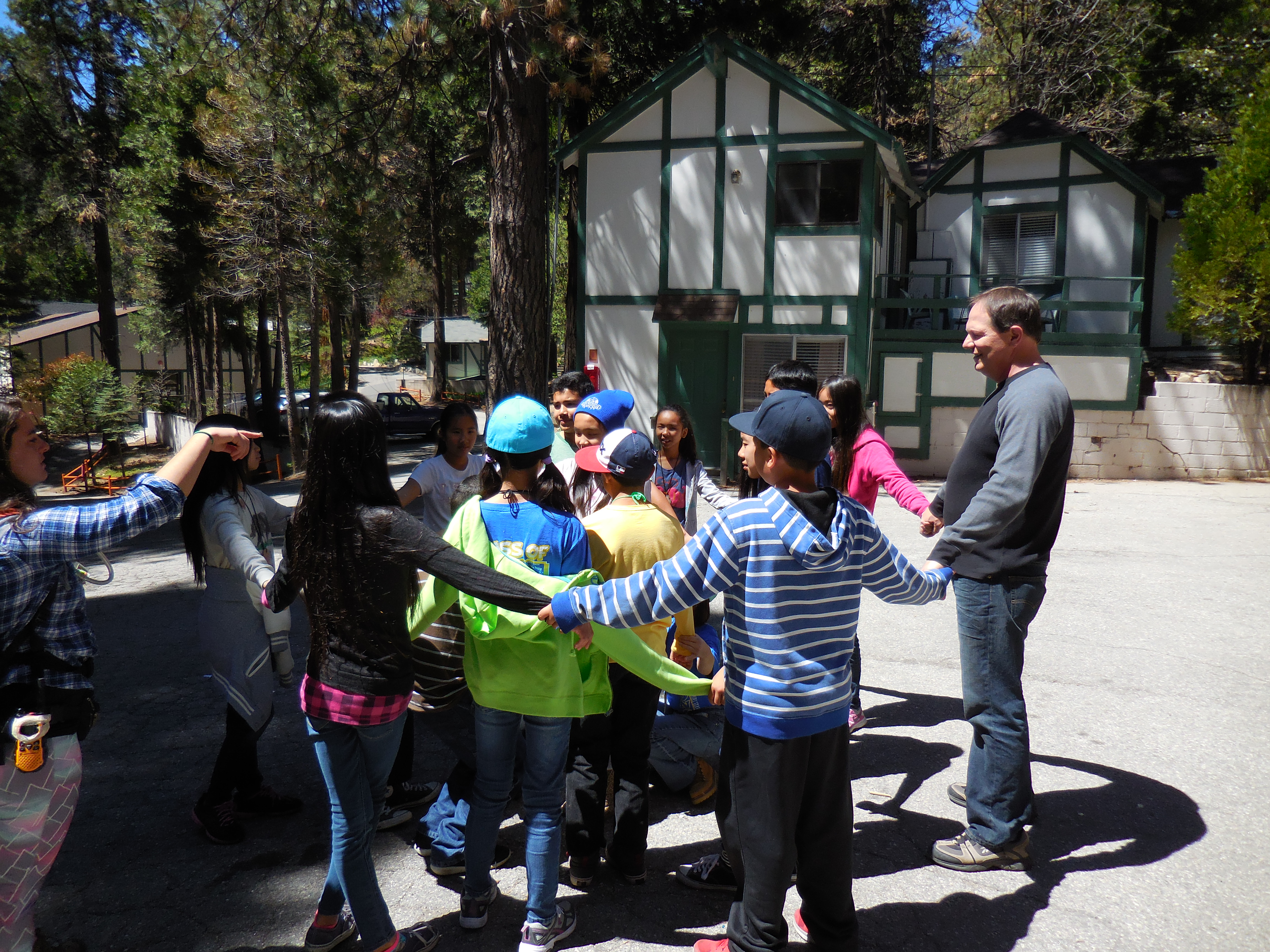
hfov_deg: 69.4
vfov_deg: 54.9
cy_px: 476
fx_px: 917
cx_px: 635
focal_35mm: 25
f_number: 3.3
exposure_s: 1/800
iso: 125
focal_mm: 4.5
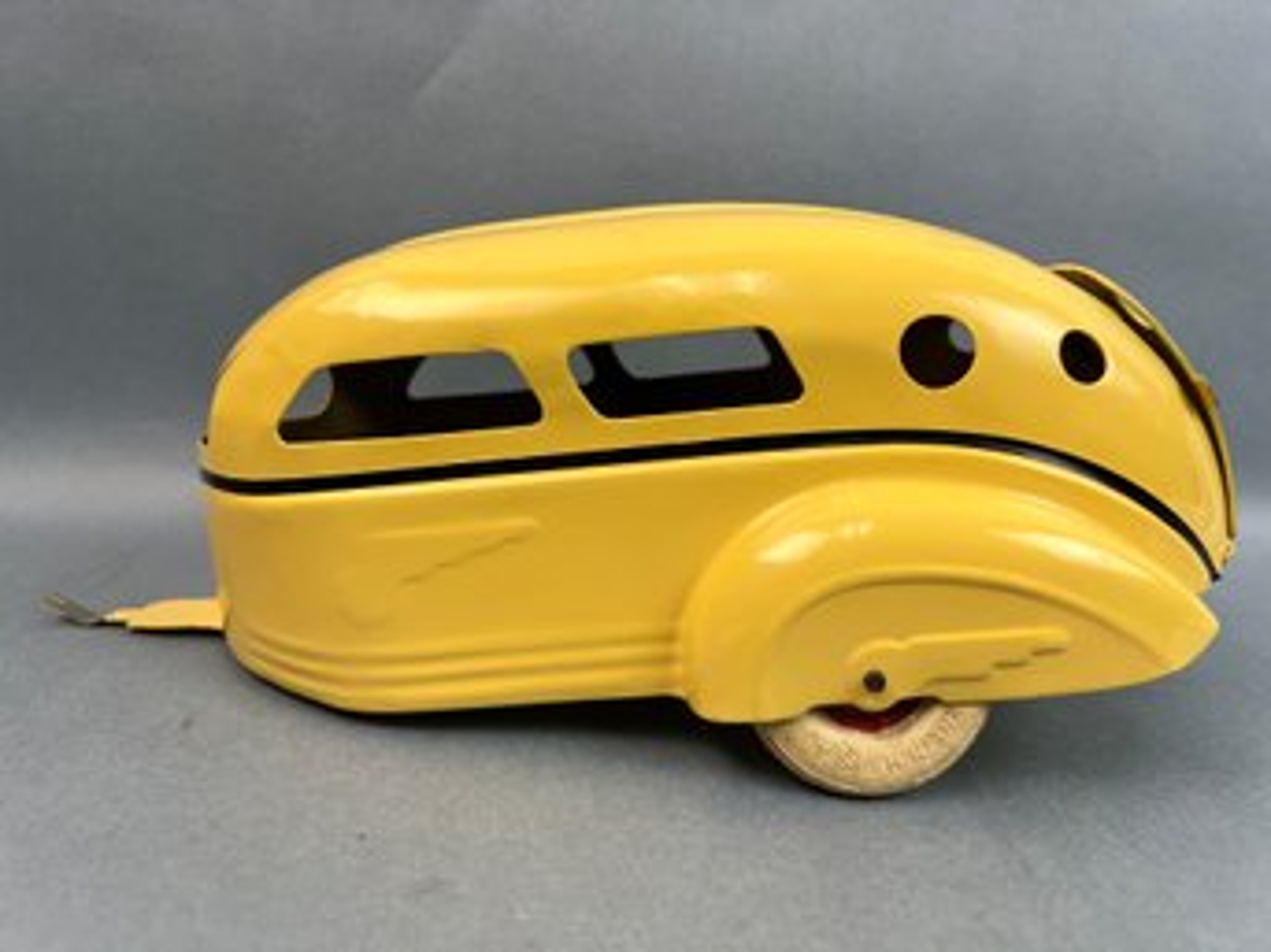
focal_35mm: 26
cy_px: 476
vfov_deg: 53.0
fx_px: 954
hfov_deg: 67.3
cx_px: 636
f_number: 1.5
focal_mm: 5.7
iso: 40
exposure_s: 1/120
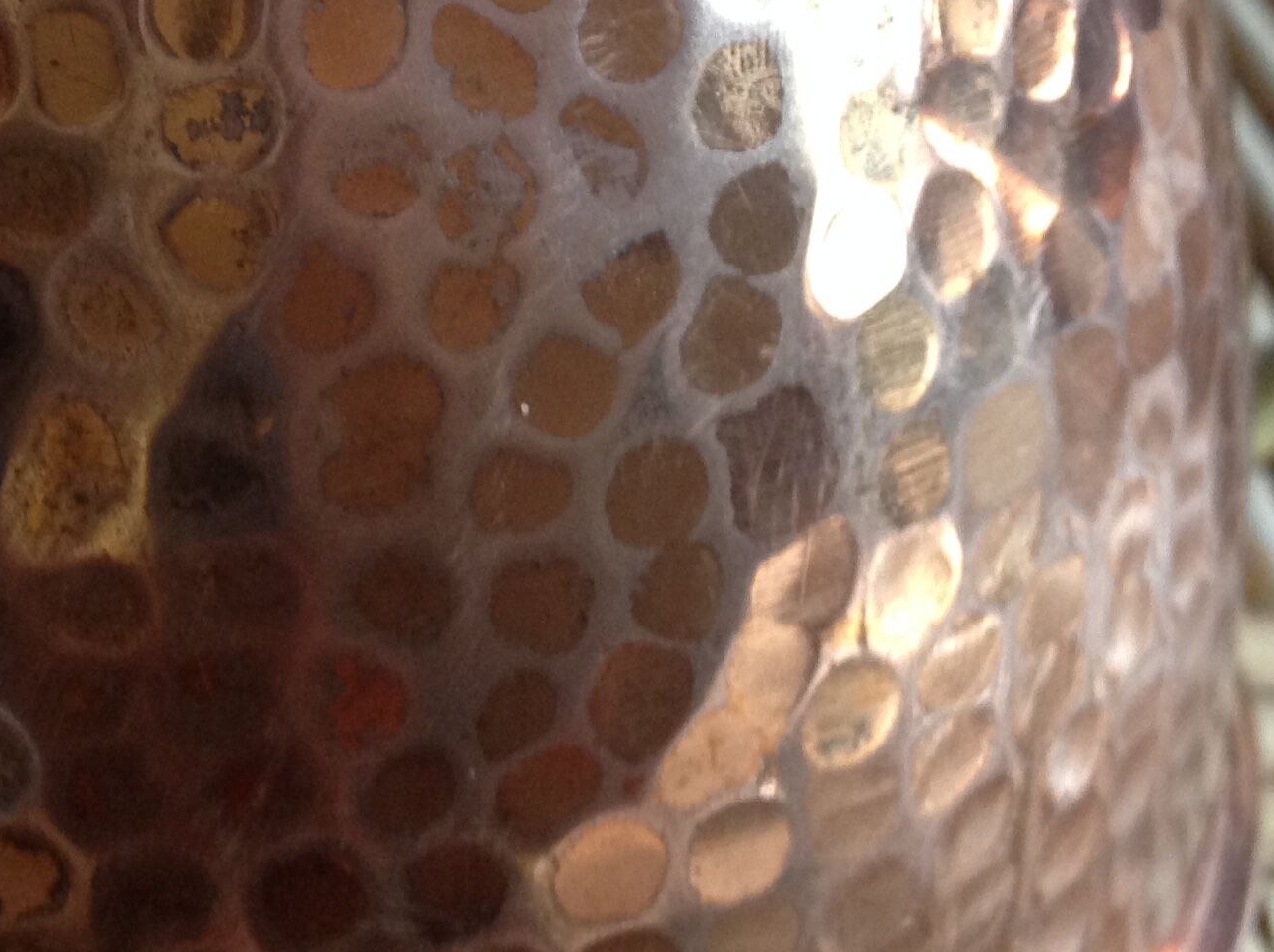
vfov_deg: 20.6
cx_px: 452
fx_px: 2572
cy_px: 112
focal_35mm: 70
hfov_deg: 27.7
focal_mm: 4.28
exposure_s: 1/15
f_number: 2.4
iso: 160
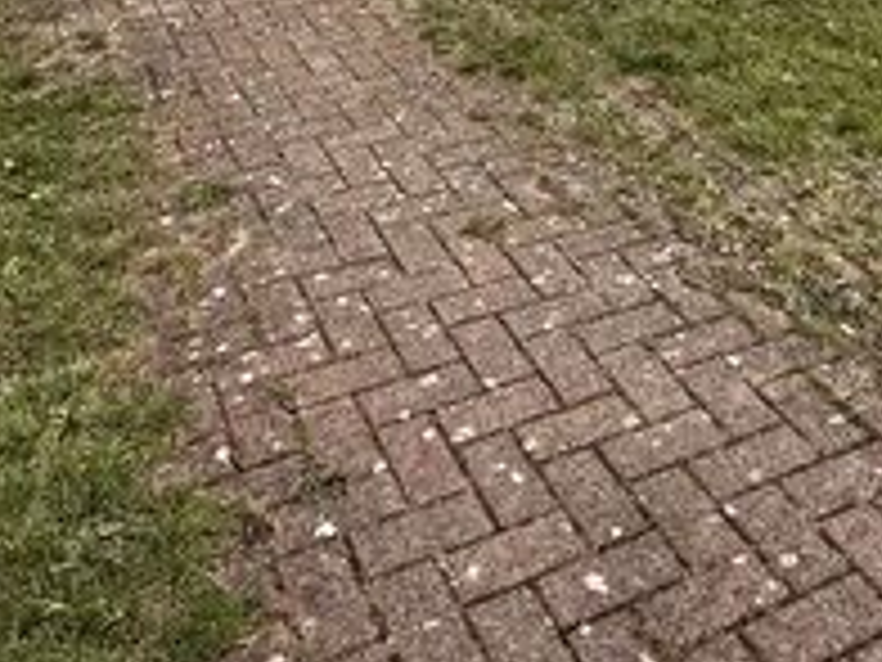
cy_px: -435
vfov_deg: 21.9
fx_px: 1274
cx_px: 594
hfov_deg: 37.7
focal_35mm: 50
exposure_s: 1/574
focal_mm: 2.22
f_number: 2.2
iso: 50
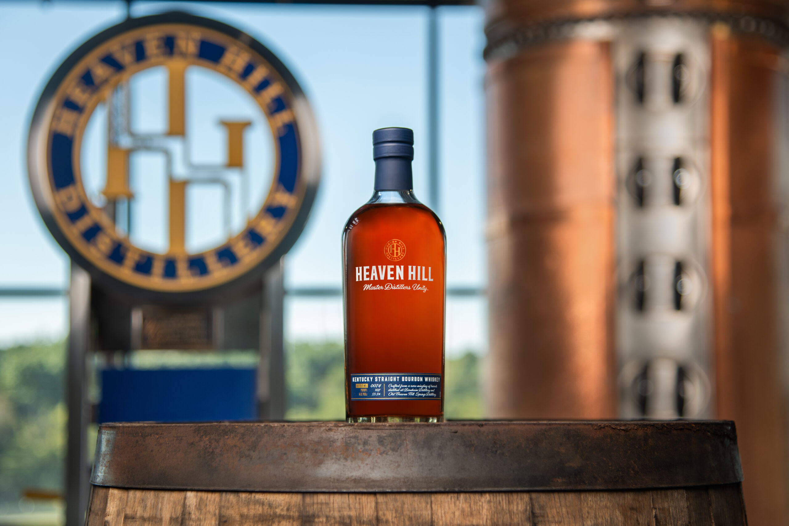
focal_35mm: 65
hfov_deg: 31.0
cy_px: 263
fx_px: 1425
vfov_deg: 20.9
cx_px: 394
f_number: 4
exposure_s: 1/200
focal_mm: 65
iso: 100
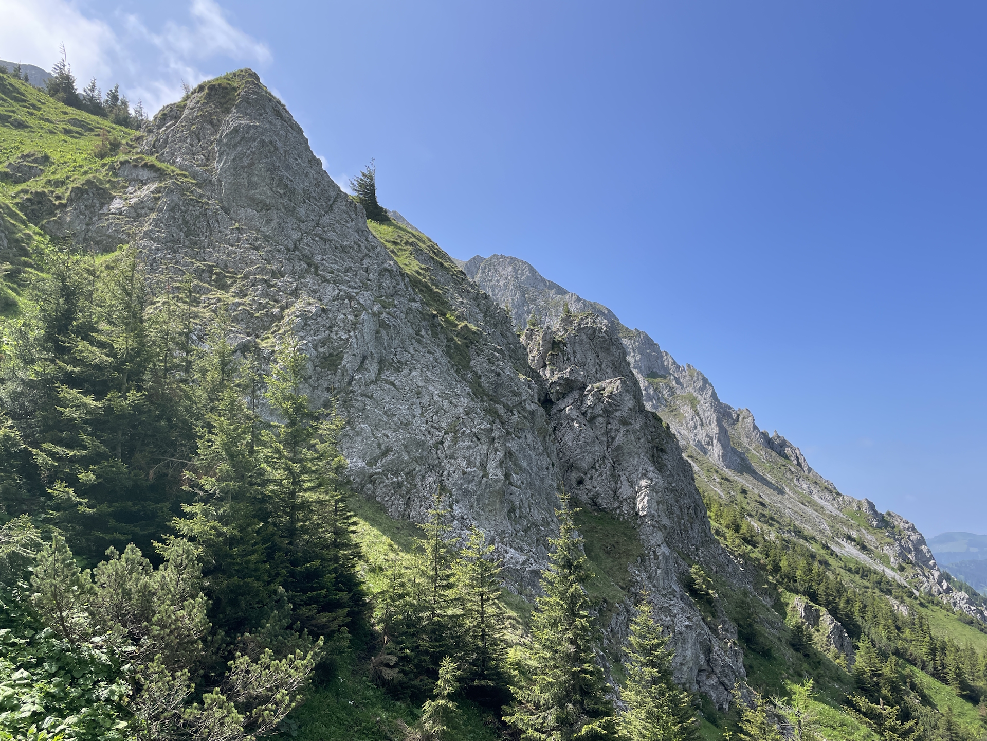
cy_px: 370
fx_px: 741
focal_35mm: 26
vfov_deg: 53.1
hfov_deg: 67.3
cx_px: 494
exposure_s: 1/2212
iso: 32
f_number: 1.6
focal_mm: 4.2
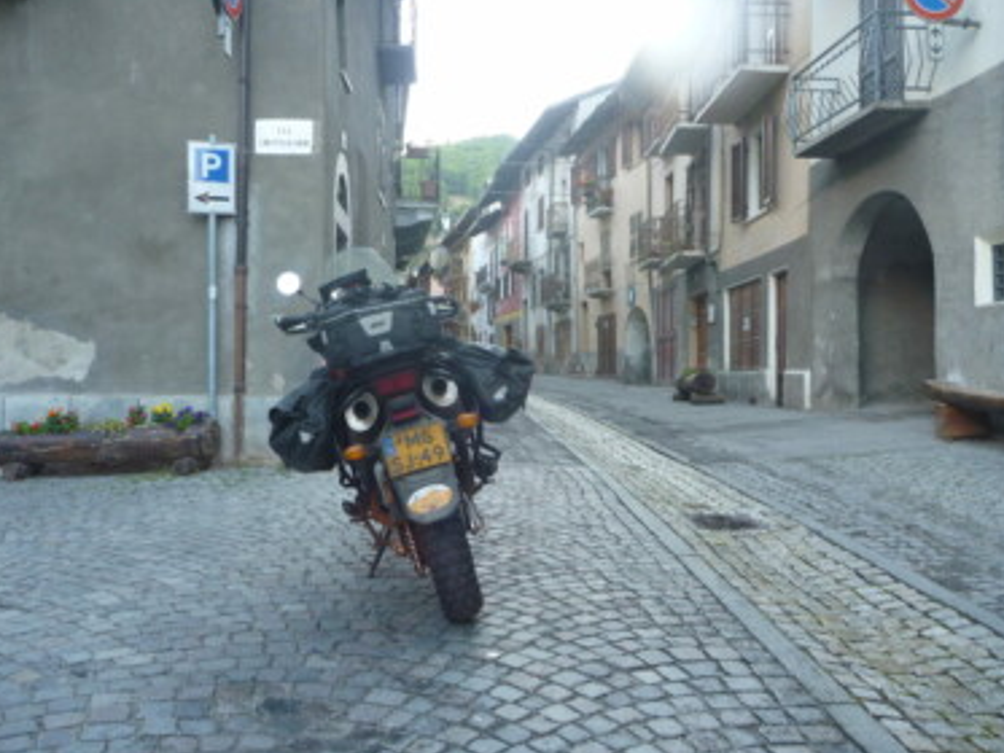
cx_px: 479
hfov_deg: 59.9
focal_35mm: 30
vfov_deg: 46.8
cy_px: 368
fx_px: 870
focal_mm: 4.9
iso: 160
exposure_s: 1/30
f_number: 3.3
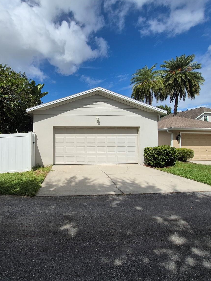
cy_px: 135
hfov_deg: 68.7
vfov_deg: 87.7
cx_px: 64
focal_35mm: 18
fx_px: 146
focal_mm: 1.74
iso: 50
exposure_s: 1/3440
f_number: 2.2
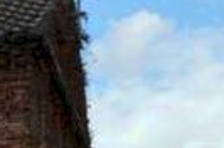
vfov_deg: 10.9
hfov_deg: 16.4
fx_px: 736
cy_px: 242
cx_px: -66
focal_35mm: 119
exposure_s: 1/250
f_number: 8
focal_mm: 15
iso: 100
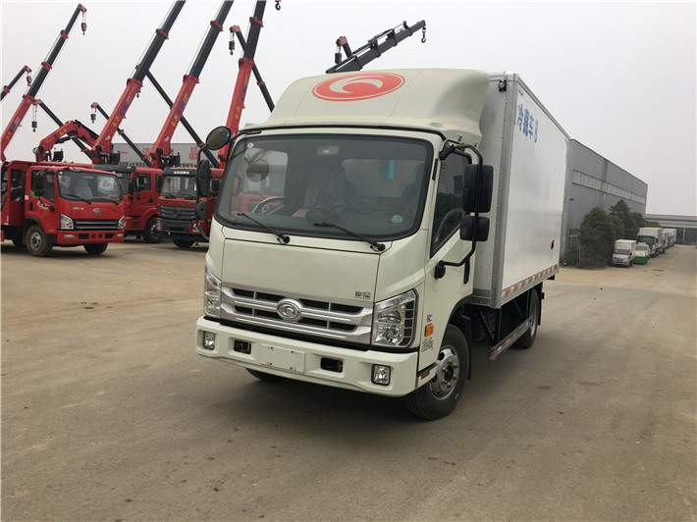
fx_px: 584
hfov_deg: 61.7
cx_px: 348
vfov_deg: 48.2
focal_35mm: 29
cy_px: 261
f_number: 2.2
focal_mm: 4.15
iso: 25
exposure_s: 1/100
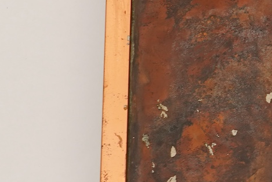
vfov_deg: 4.5
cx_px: 578
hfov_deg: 6.5
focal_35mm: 304
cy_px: 118
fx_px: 2297
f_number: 7.1
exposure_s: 1/125
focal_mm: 52
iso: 500
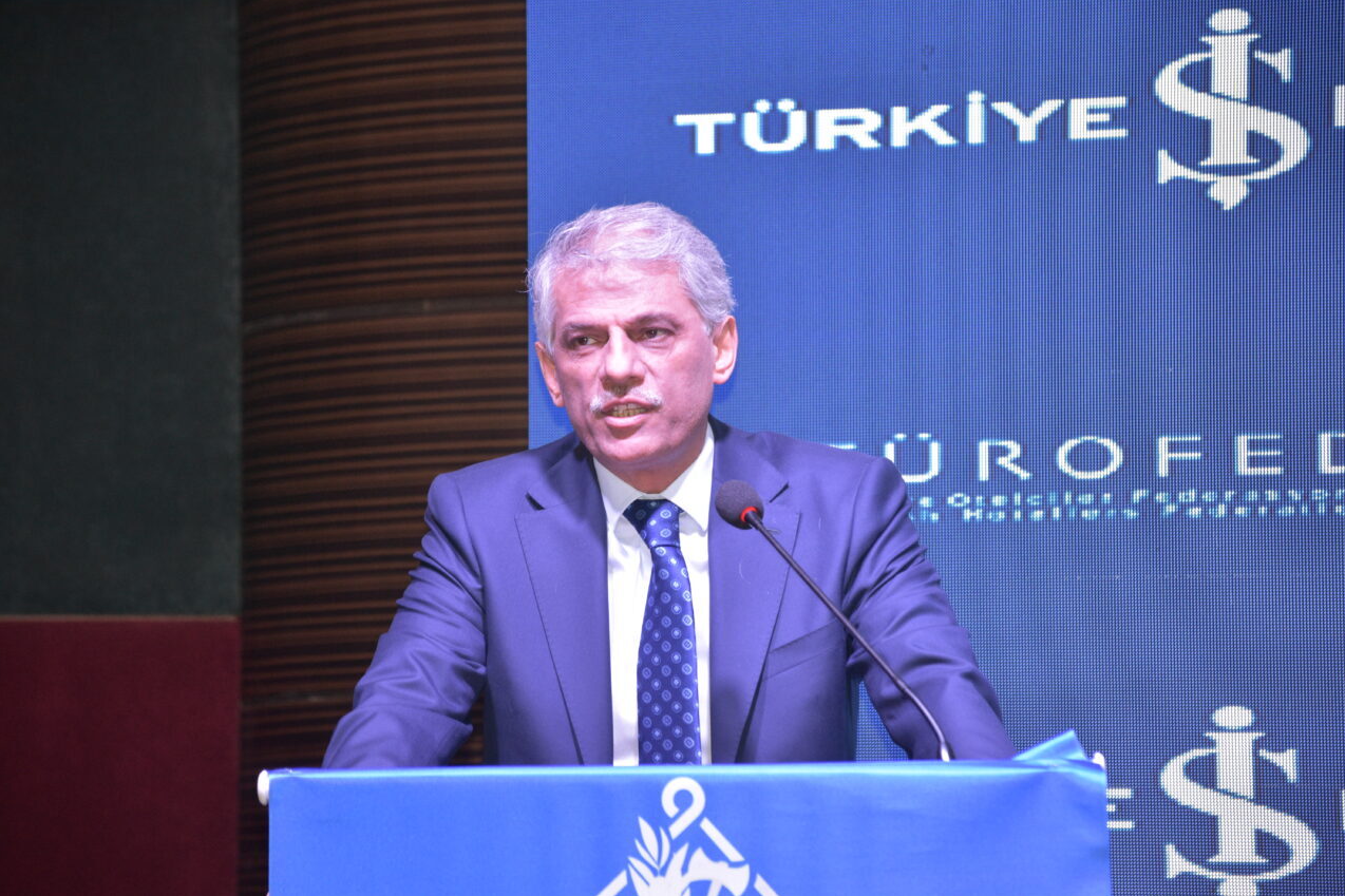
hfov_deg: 9.8
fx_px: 7882
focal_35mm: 211
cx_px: 675
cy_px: 448
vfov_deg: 6.5
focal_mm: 140
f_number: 5.6
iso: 1100
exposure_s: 1/60
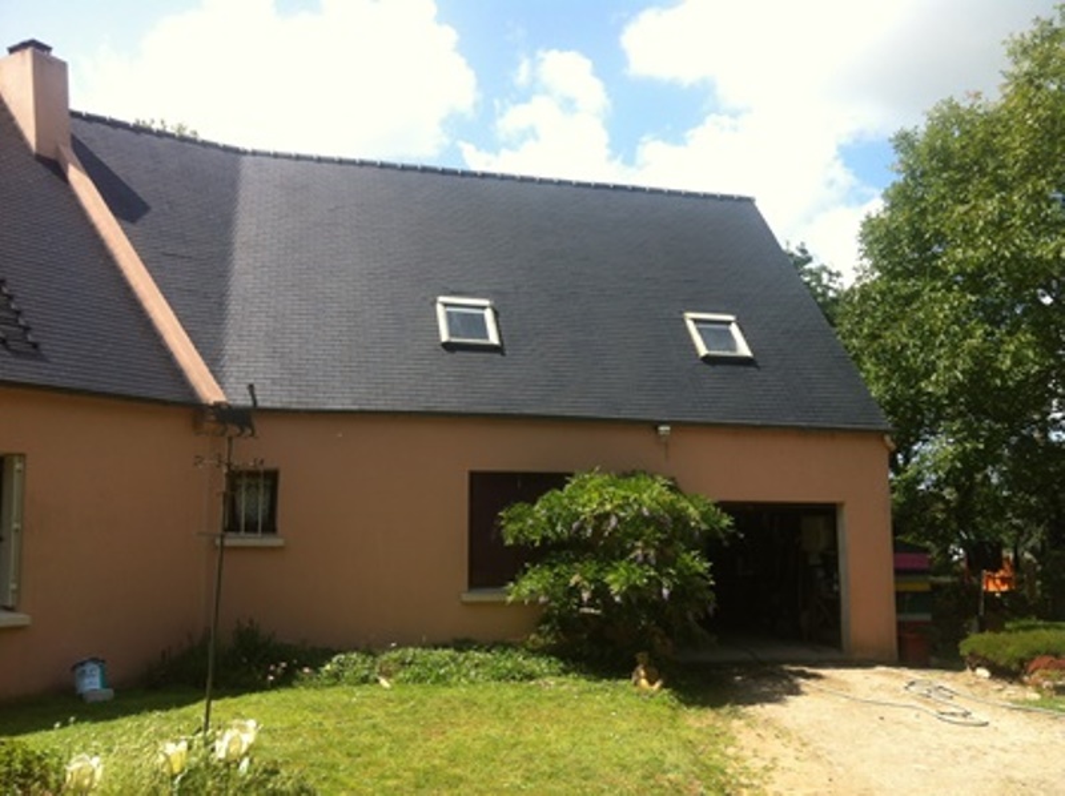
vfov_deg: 40.6
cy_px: 398
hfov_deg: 52.7
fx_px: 1076
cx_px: 532
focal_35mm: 35
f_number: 2.8
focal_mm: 3.85
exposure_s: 1/754
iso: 80
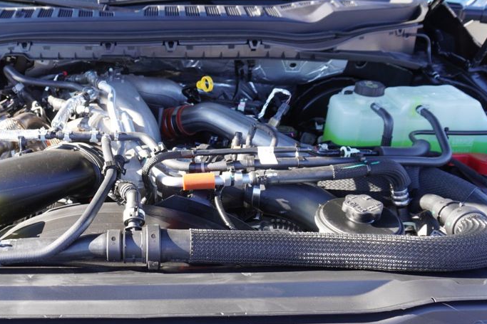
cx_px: 138
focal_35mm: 36
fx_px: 487
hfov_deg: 51.5
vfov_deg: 36.9
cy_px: 159
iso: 100
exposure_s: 1/80
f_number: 4.5
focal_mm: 16
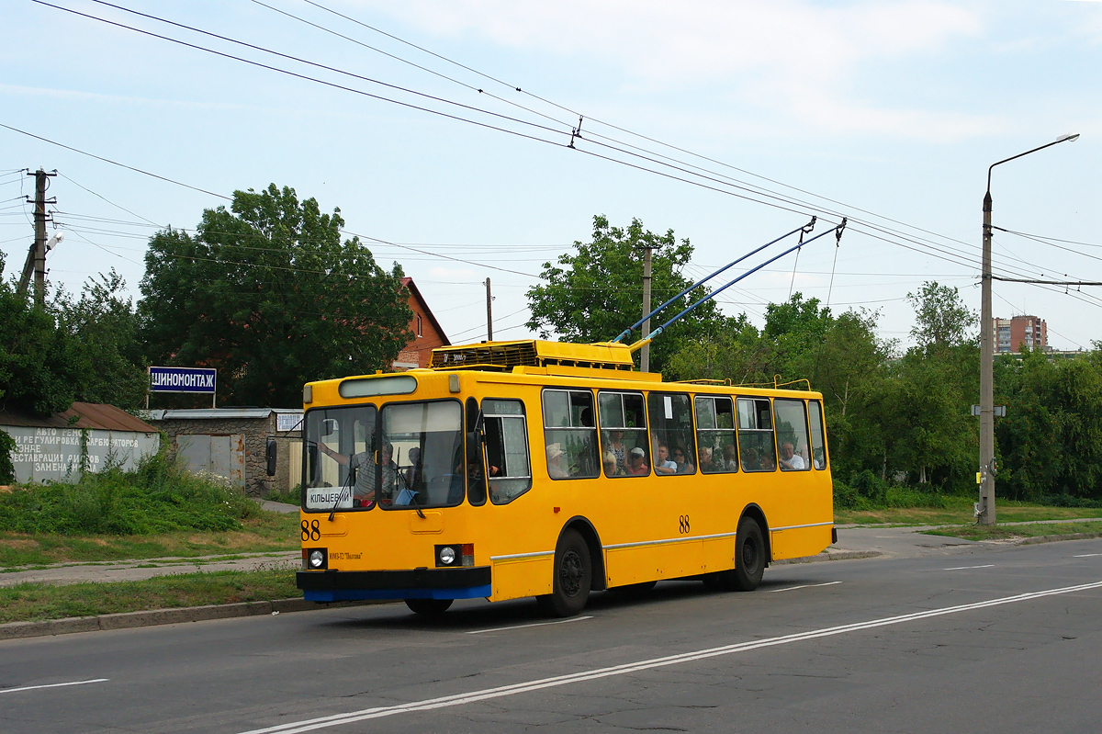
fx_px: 1622
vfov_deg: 25.5
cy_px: 367
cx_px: 551
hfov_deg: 37.5
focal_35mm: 53
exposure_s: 1/1250
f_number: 4.5
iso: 250
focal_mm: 35
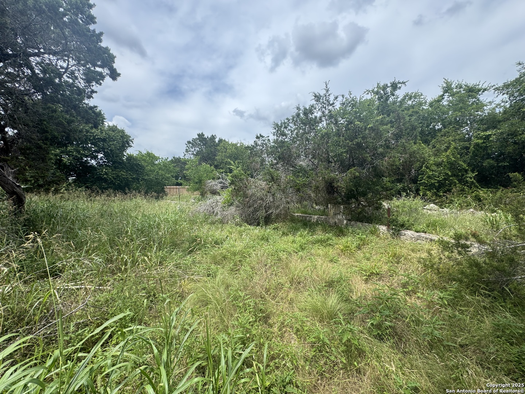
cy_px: 197
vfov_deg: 85.7
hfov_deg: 102.1
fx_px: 212
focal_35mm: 14
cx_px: 262
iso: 50
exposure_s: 1/868
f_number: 2.2
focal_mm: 2.22
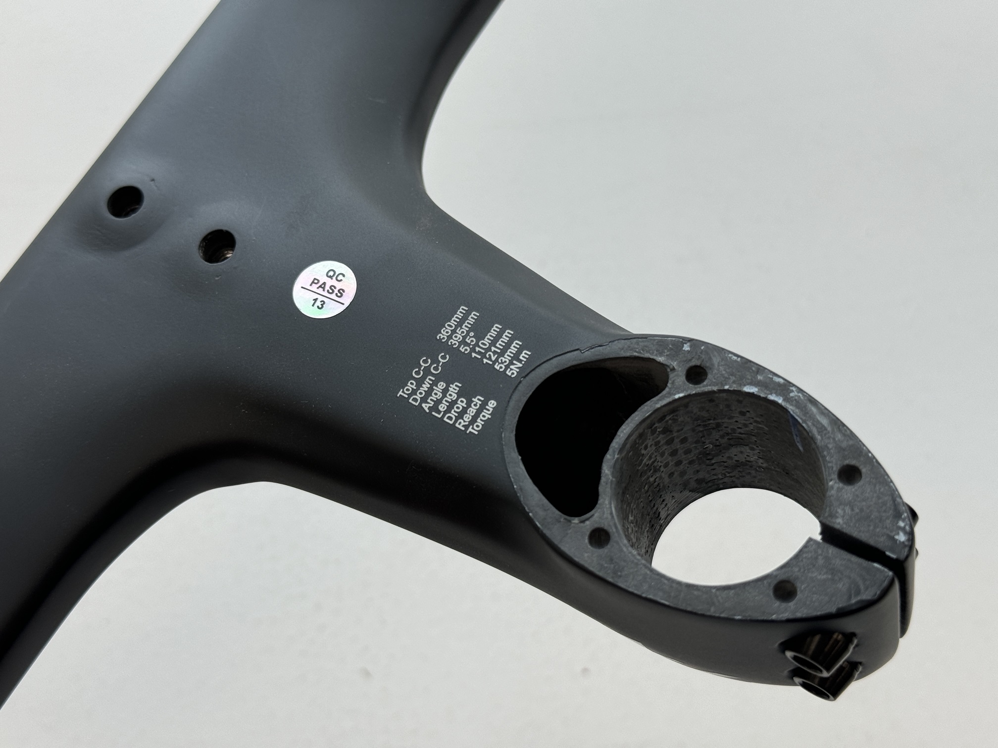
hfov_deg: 39.7
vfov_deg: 30.3
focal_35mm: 48
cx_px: 499
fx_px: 1384
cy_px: 374
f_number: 1.78
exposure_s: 1/230
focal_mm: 6.76
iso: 64
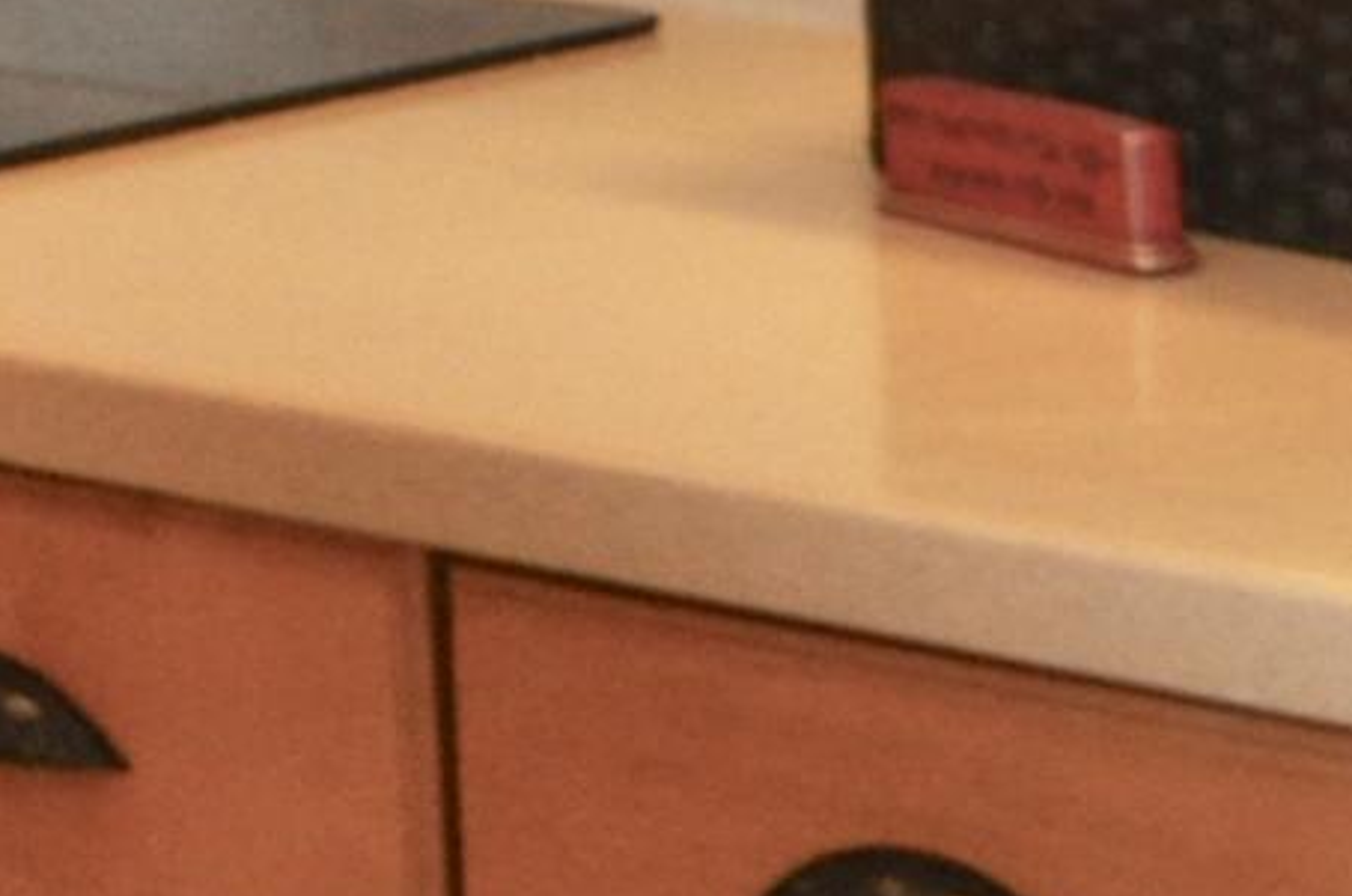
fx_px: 8922
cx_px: -926
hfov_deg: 8.4
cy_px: -1777
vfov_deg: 5.4
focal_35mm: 238
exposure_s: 1/50
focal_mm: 24
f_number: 4.5
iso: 800
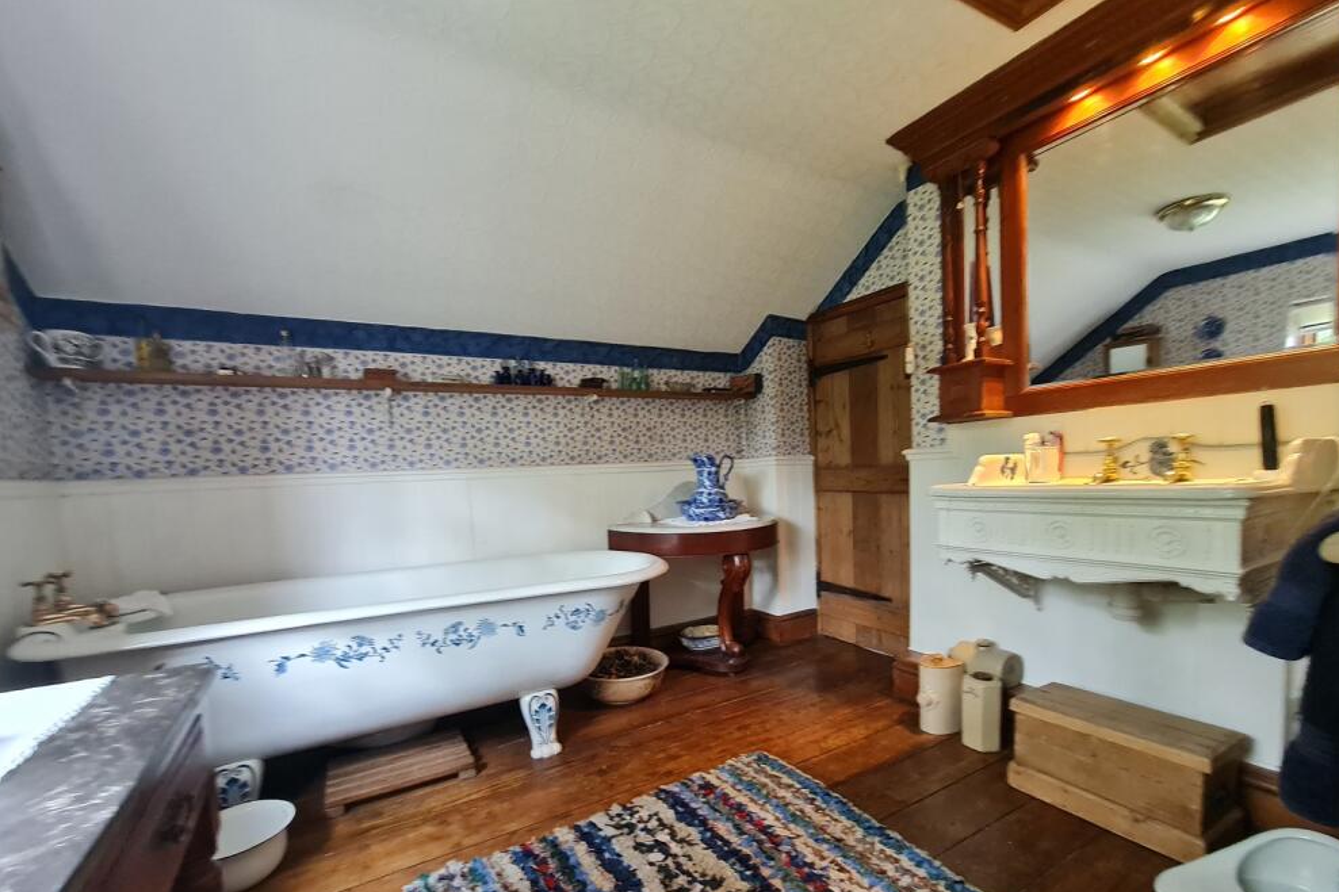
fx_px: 521
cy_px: 517
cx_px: 661
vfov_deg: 80.6
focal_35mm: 14
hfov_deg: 104.3
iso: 400
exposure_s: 1/33
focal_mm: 2.2
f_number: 2.2
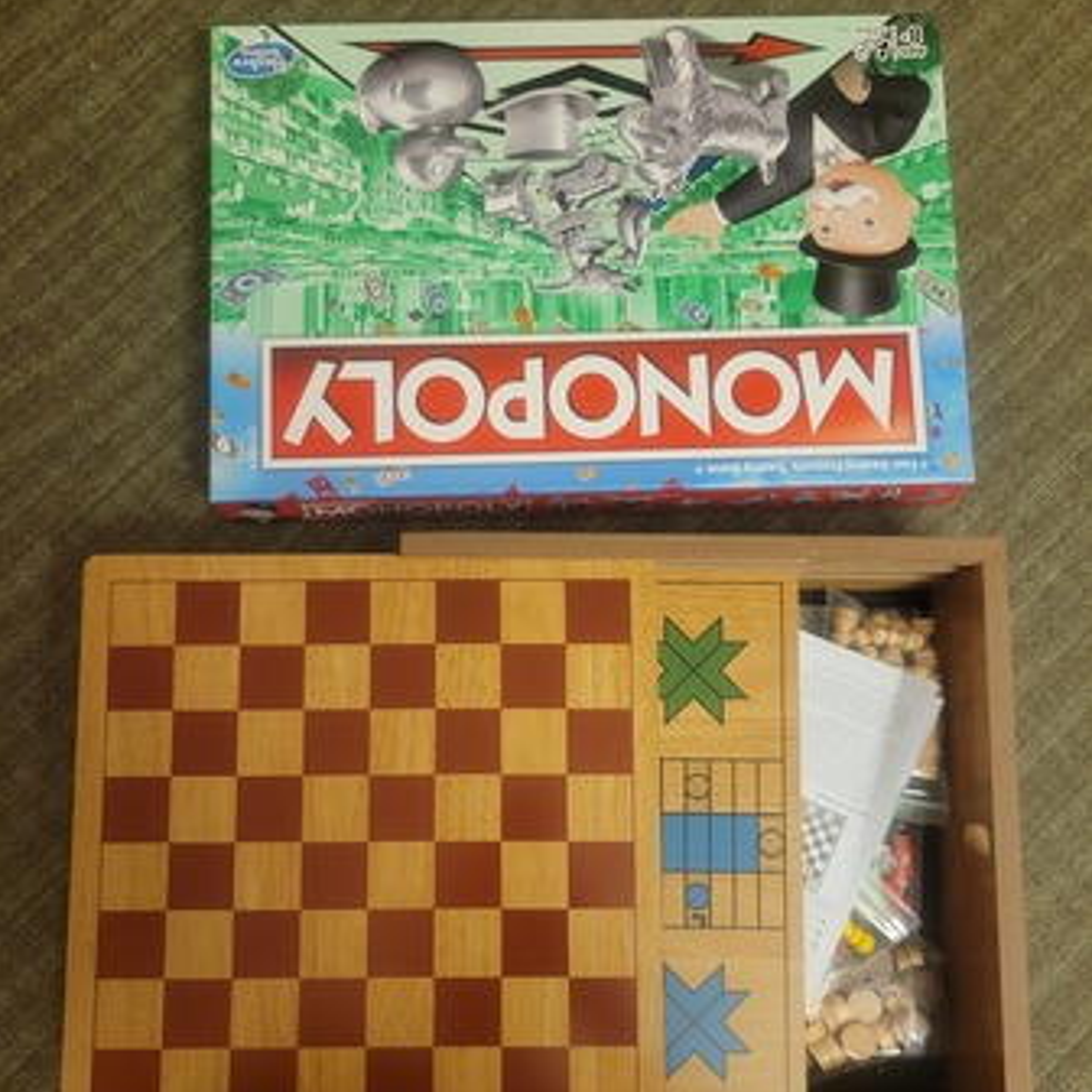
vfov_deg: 52.1
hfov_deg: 52.5
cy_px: 668
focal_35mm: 31
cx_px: 543
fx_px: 1106
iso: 640
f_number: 1.8
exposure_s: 1/39
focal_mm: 5.4
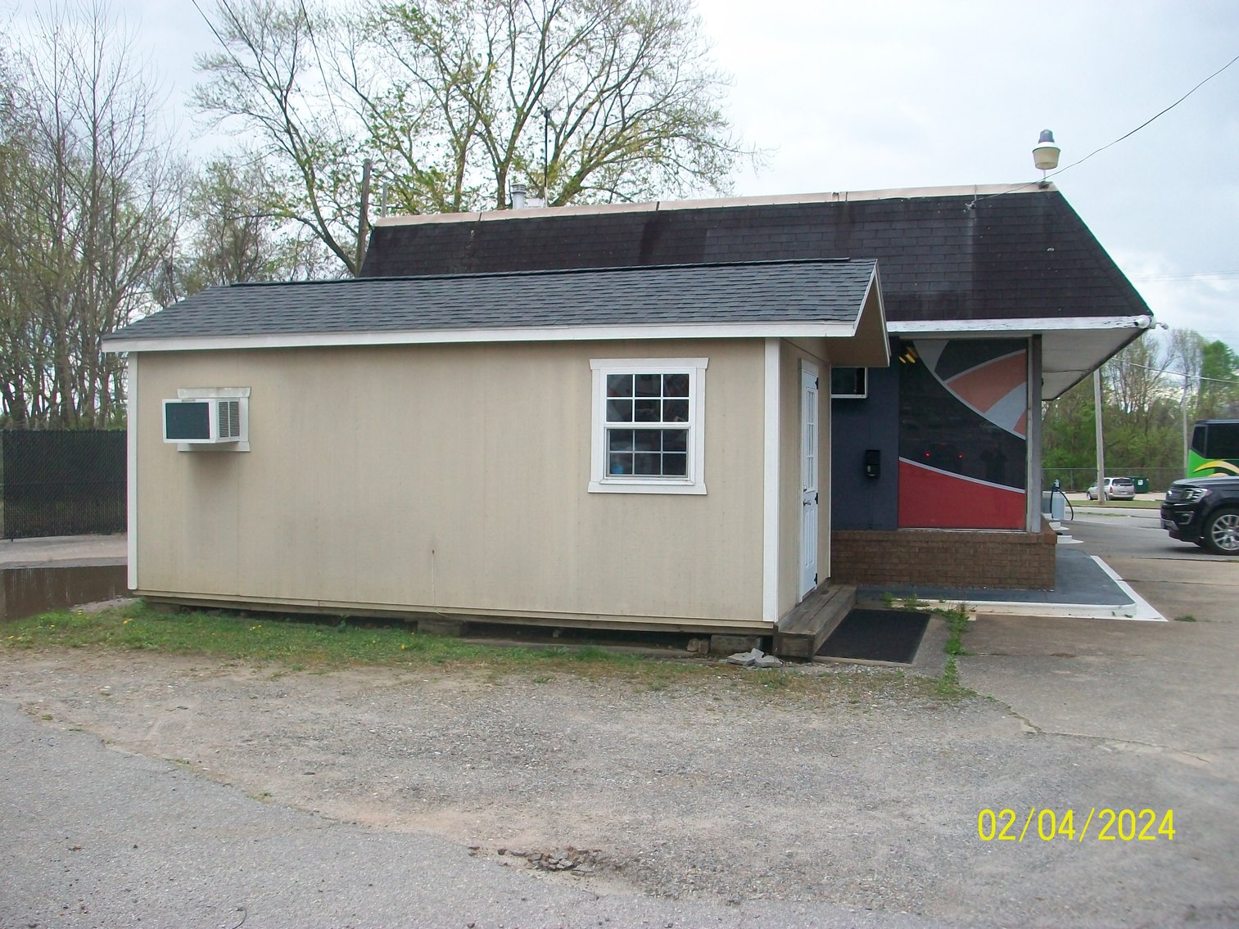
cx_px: 620
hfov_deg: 54.0
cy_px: 464
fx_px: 1217
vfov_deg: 41.8
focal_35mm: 34
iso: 80
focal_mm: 5.7
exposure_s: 1/500
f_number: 2.8
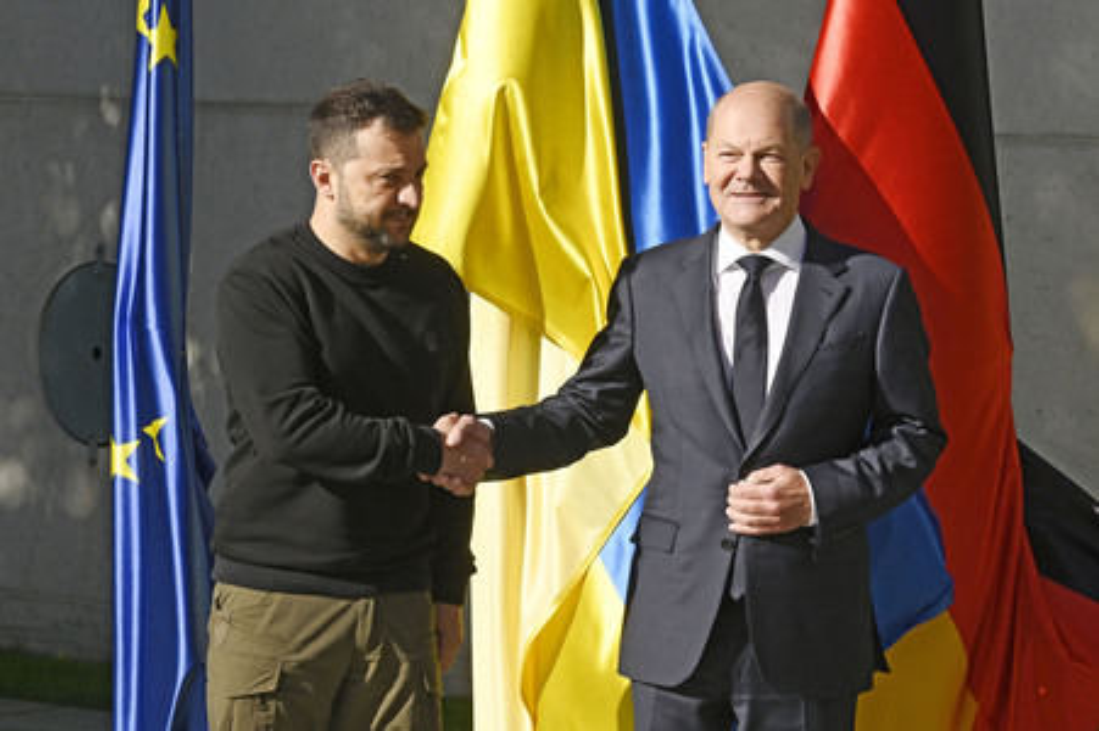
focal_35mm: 135
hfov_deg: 15.2
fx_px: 4118
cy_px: 366
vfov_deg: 10.1
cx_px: 550
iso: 1600
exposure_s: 1/800
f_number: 22
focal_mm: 135
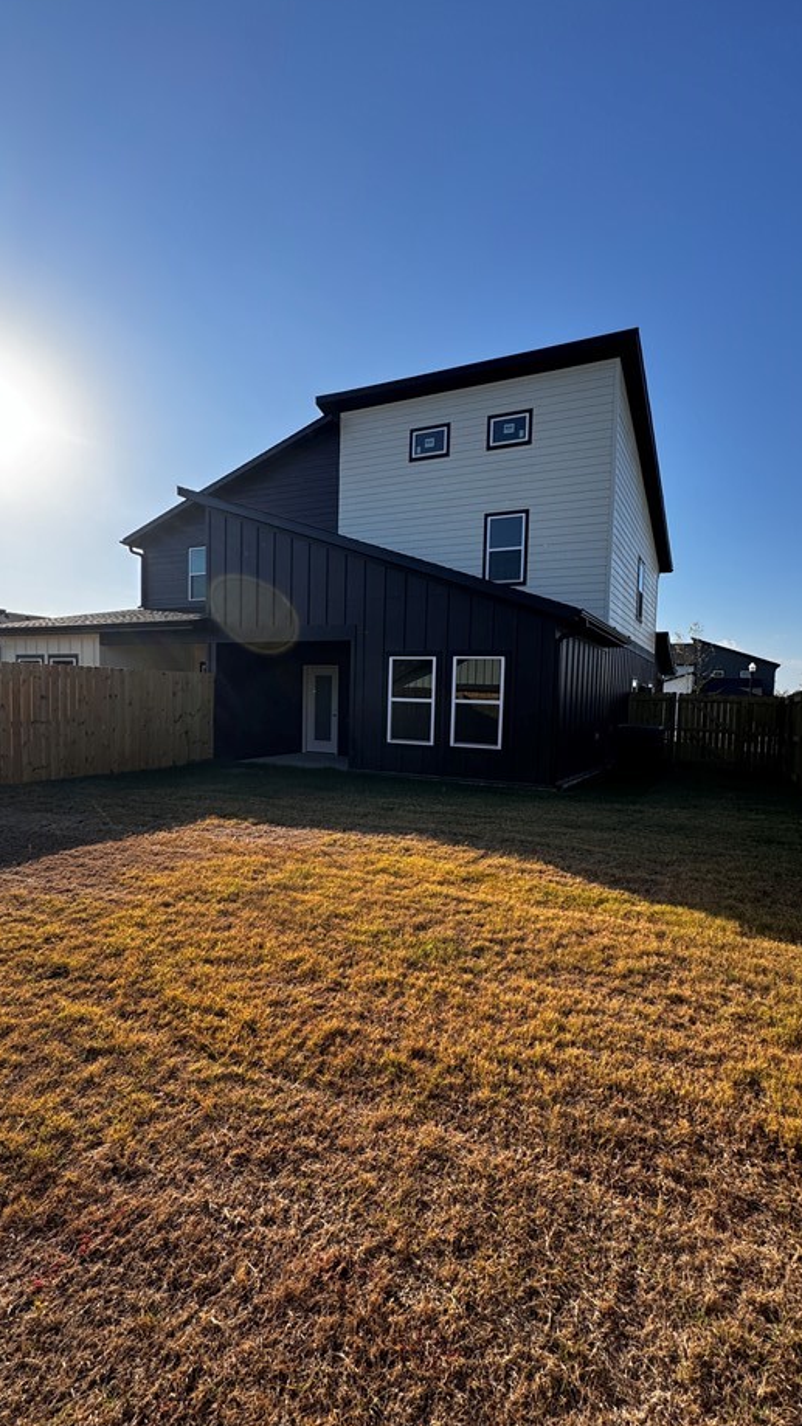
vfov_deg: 95.9
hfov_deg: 63.8
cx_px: 444
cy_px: 746
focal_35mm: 17
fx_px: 643
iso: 40
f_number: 2.2
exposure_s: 1/763
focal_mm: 2.22
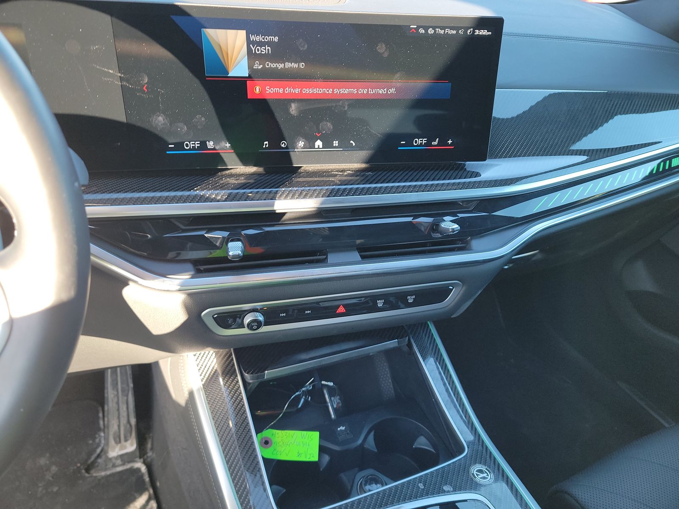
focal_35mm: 24
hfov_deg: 71.6
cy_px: 254
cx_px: 340
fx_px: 471
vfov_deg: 56.8
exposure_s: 1/59
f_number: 1.8
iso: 120
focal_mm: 6.7
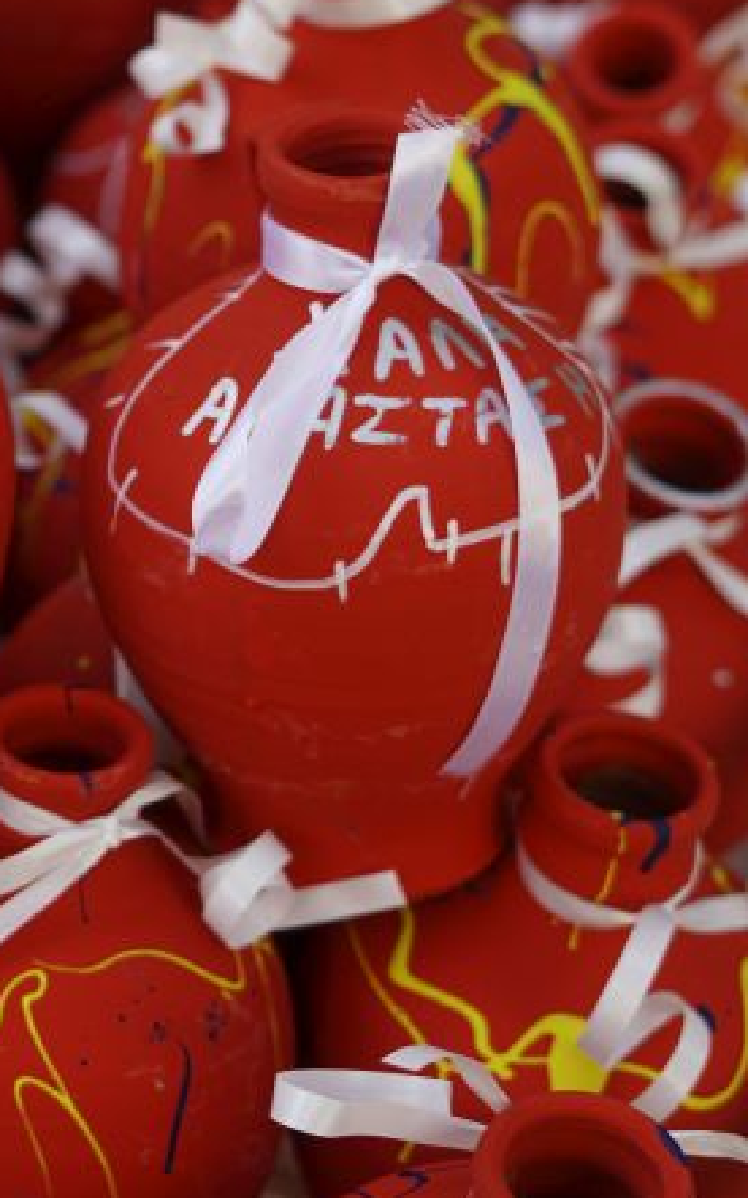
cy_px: 577
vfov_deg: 15.5
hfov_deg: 9.6
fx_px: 4406
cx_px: -187
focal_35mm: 135
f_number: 2.2
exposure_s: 1/250
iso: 100
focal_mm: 50
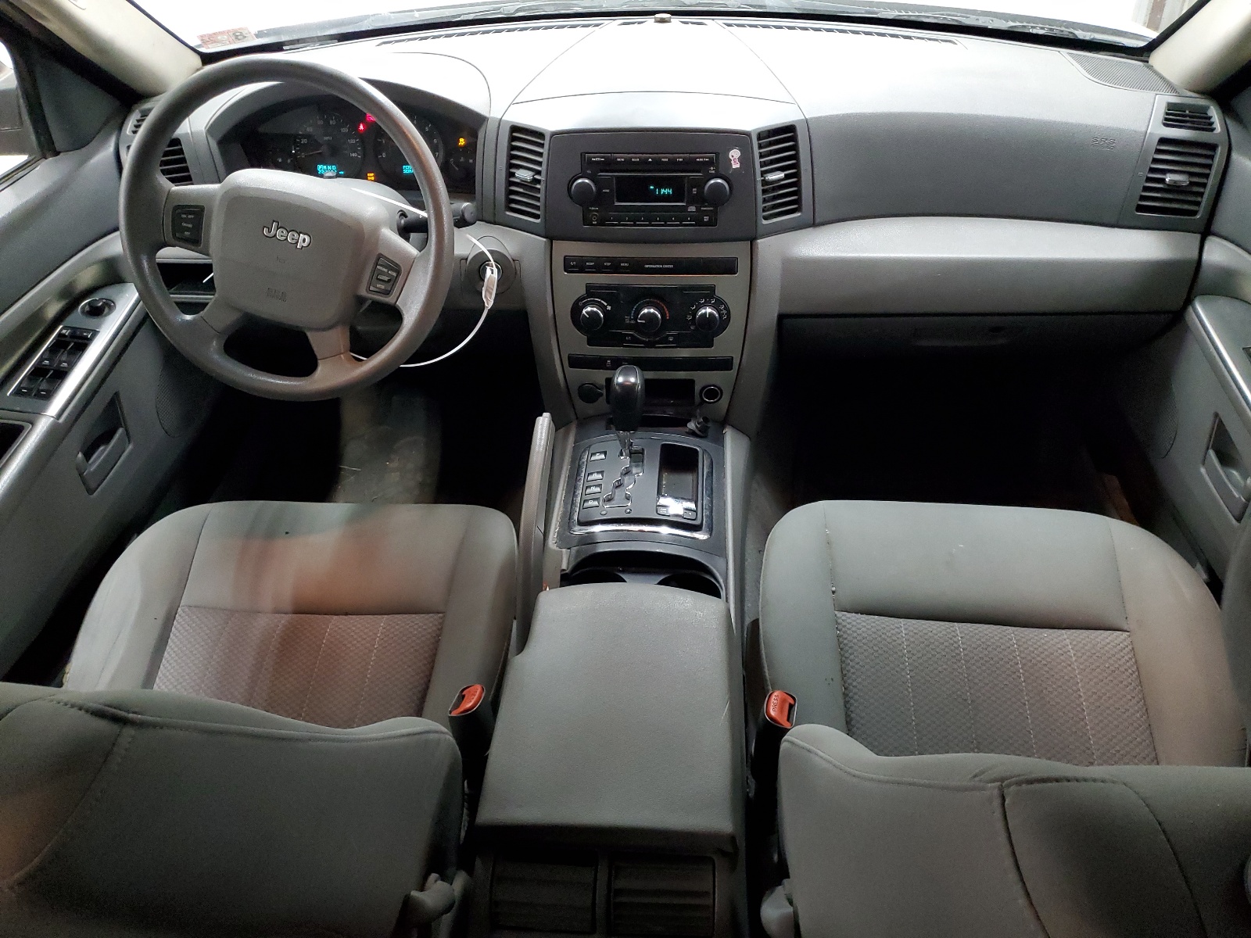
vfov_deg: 53.1
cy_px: 469
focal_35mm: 26
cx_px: 626
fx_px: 940
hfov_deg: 67.3
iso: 385
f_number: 1.5
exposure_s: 1/60.2
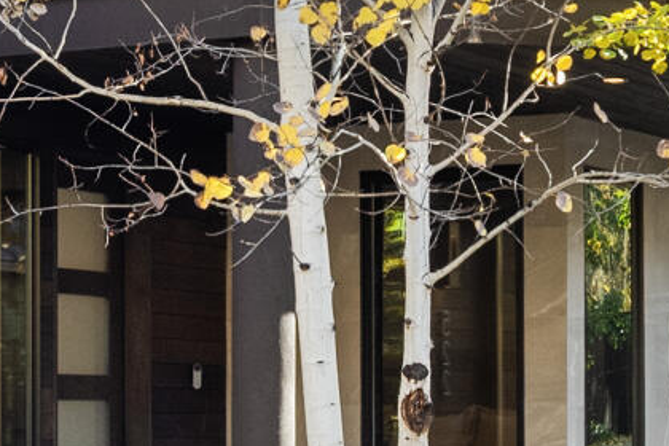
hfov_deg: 14.3
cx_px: 110
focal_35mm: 143
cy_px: 99
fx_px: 2657
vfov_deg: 9.6
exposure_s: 1/60
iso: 400
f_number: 7.1
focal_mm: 20
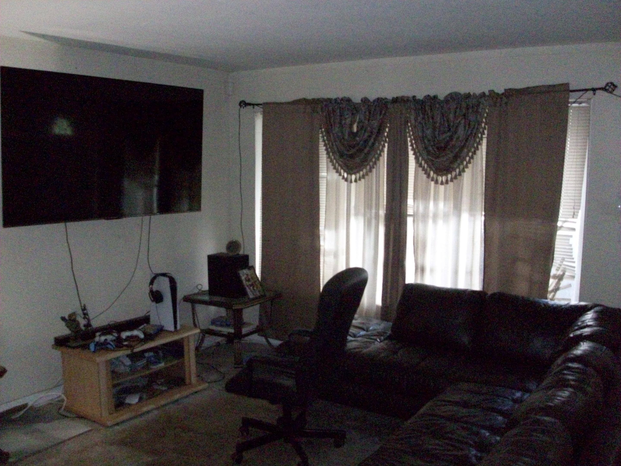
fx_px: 610
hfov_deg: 54.0
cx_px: 310
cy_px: 233
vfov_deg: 41.8
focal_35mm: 34
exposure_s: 1/64
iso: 800
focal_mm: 5.7
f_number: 2.8
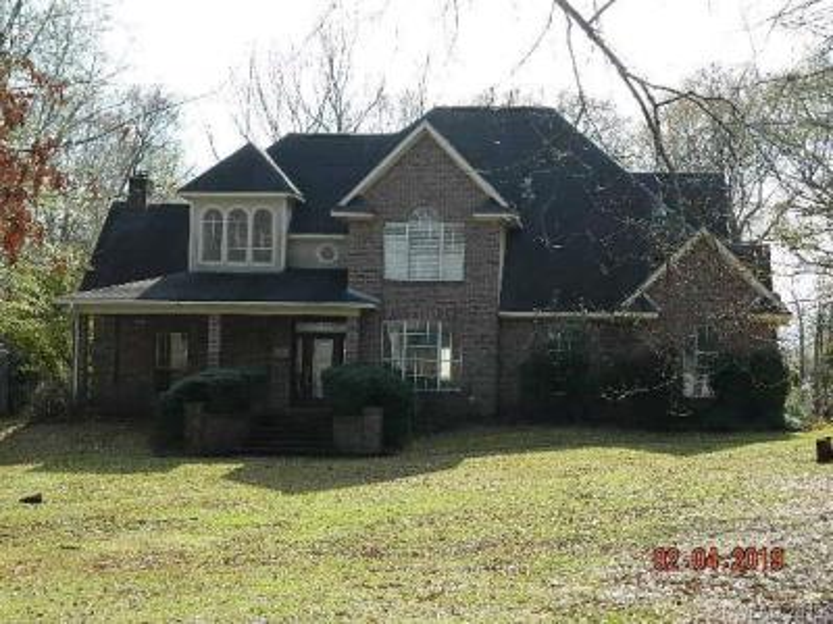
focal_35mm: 70
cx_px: 416
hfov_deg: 27.8
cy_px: 312
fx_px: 1684
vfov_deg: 21.0
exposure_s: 1/320
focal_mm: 12.6
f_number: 4
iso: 80
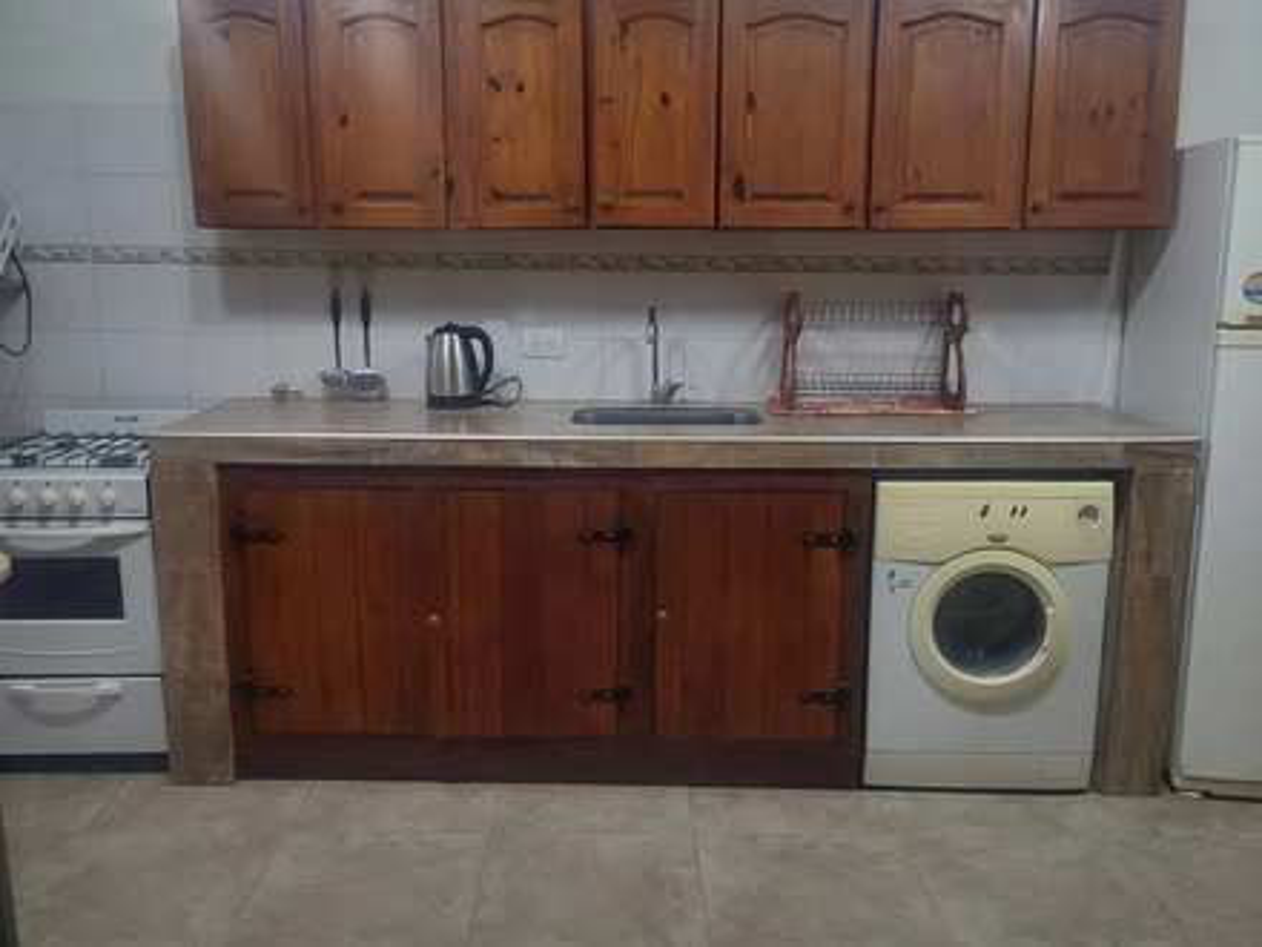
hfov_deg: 73.9
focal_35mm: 23
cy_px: 474
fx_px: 839
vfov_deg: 58.9
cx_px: 631
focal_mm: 5.56
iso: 308
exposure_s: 1/33.3
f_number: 1.8
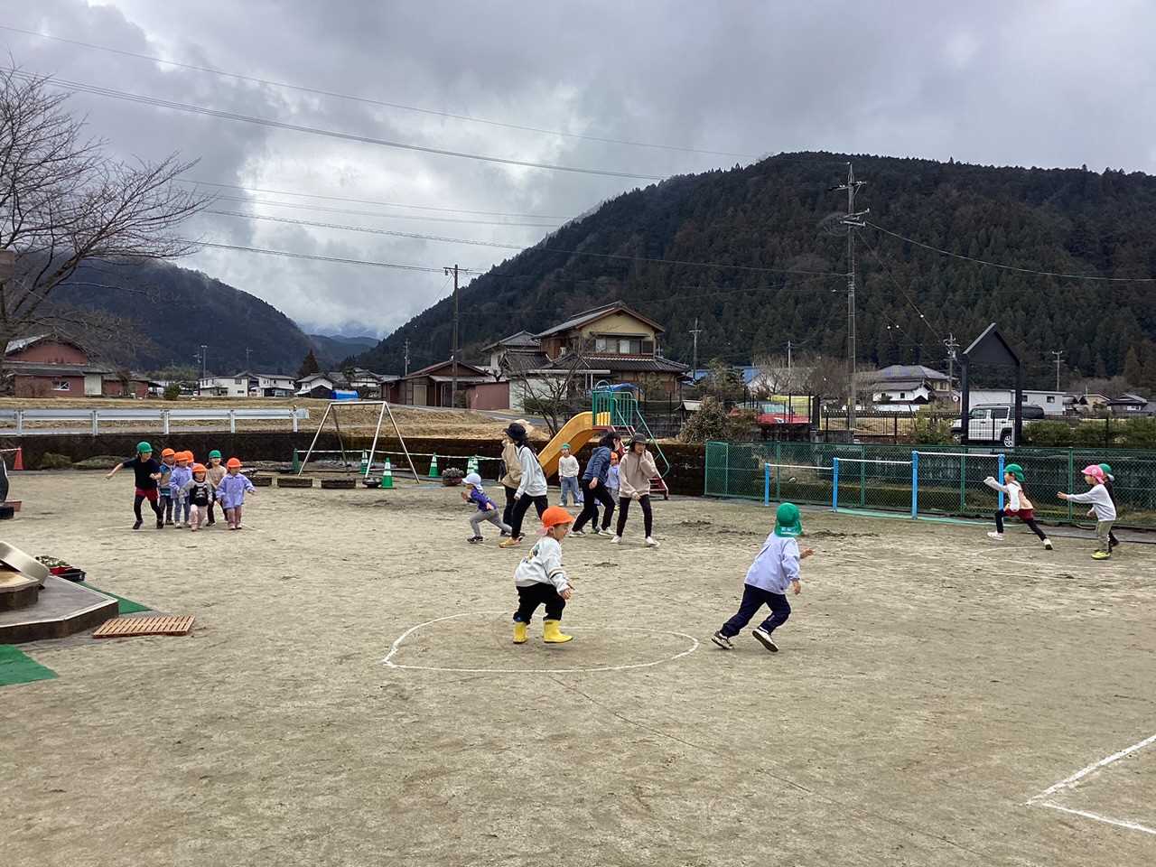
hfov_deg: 58.4
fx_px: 1035
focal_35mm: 31
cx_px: 578
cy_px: 434
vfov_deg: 45.4
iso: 25
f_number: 2.4
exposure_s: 1/1031
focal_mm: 3.3
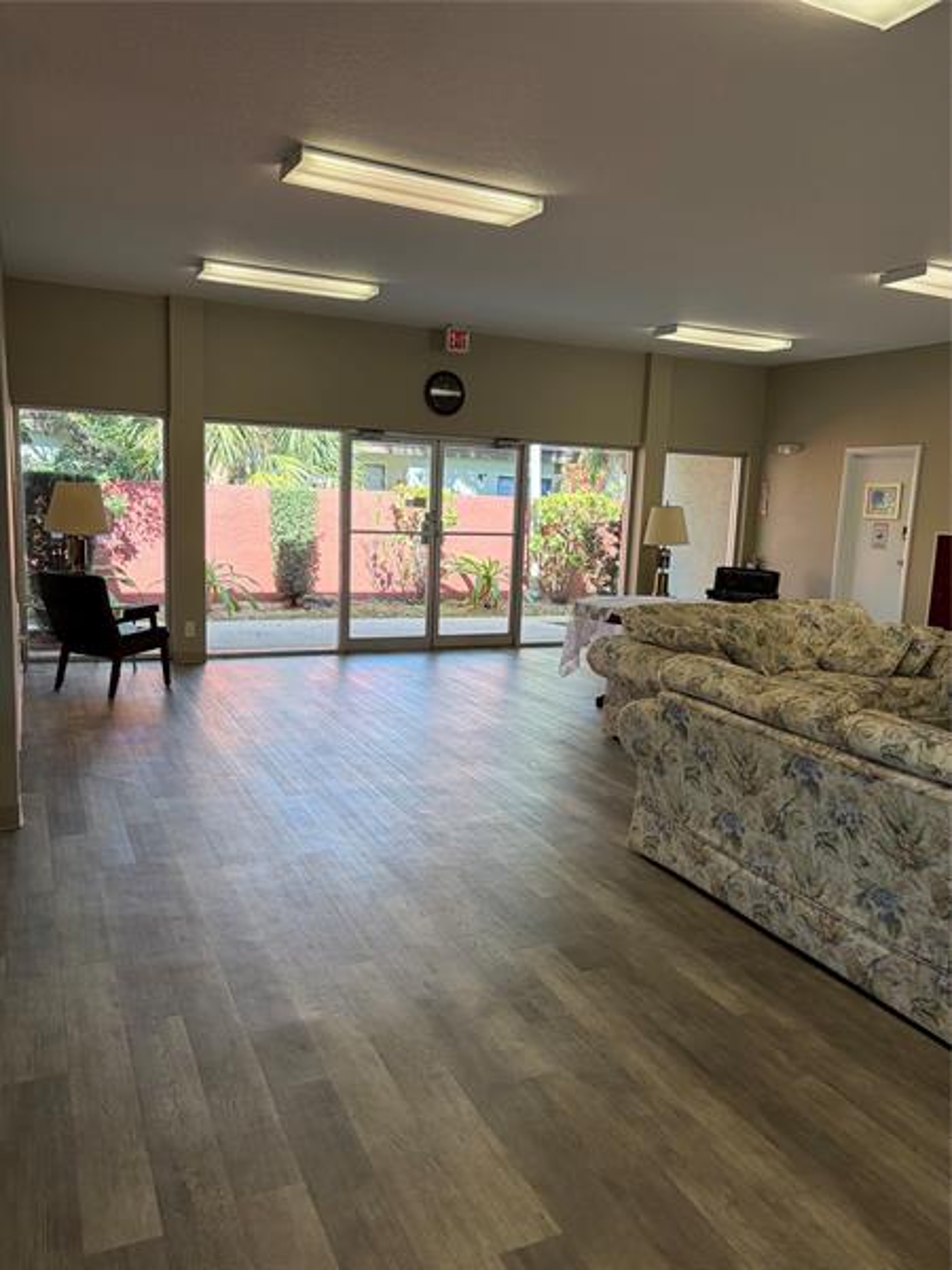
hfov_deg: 53.1
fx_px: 953
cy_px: 635
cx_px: 476
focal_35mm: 26
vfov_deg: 67.3
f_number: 1.6
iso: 64
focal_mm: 5.96
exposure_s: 1/197
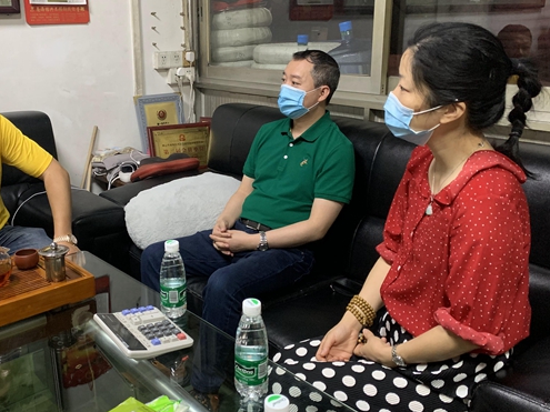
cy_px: 187
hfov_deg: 52.1
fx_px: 556
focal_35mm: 35
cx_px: 206
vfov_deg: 40.6
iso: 400
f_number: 1.8
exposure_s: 1/59
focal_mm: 4.25
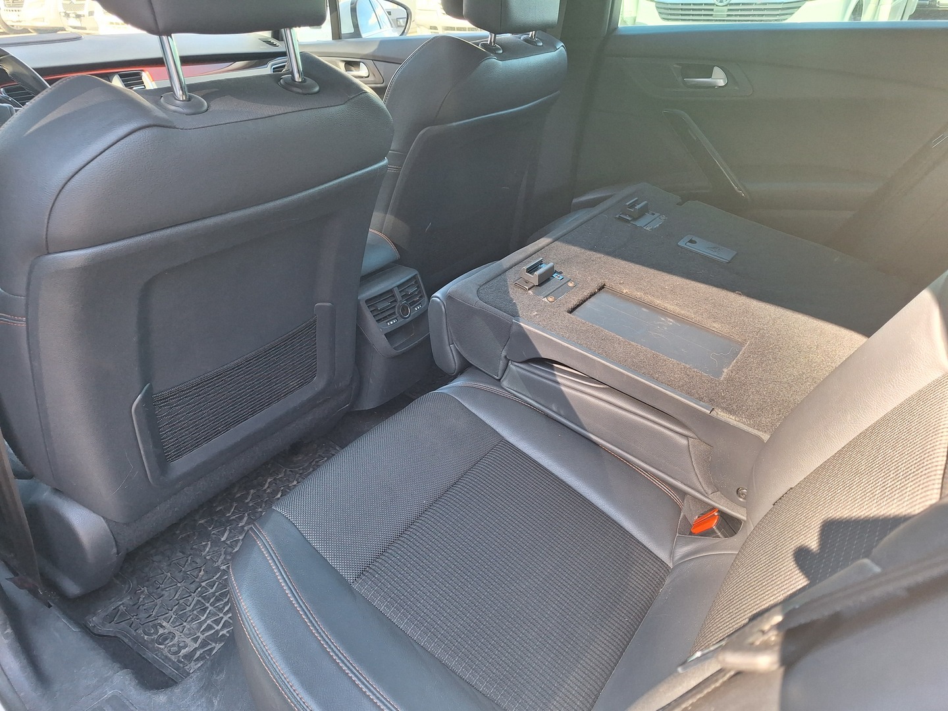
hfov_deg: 73.9
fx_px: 630
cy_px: 356
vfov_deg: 58.9
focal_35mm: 23
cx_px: 474
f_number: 1.8
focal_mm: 5.54
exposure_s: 1/100
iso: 64
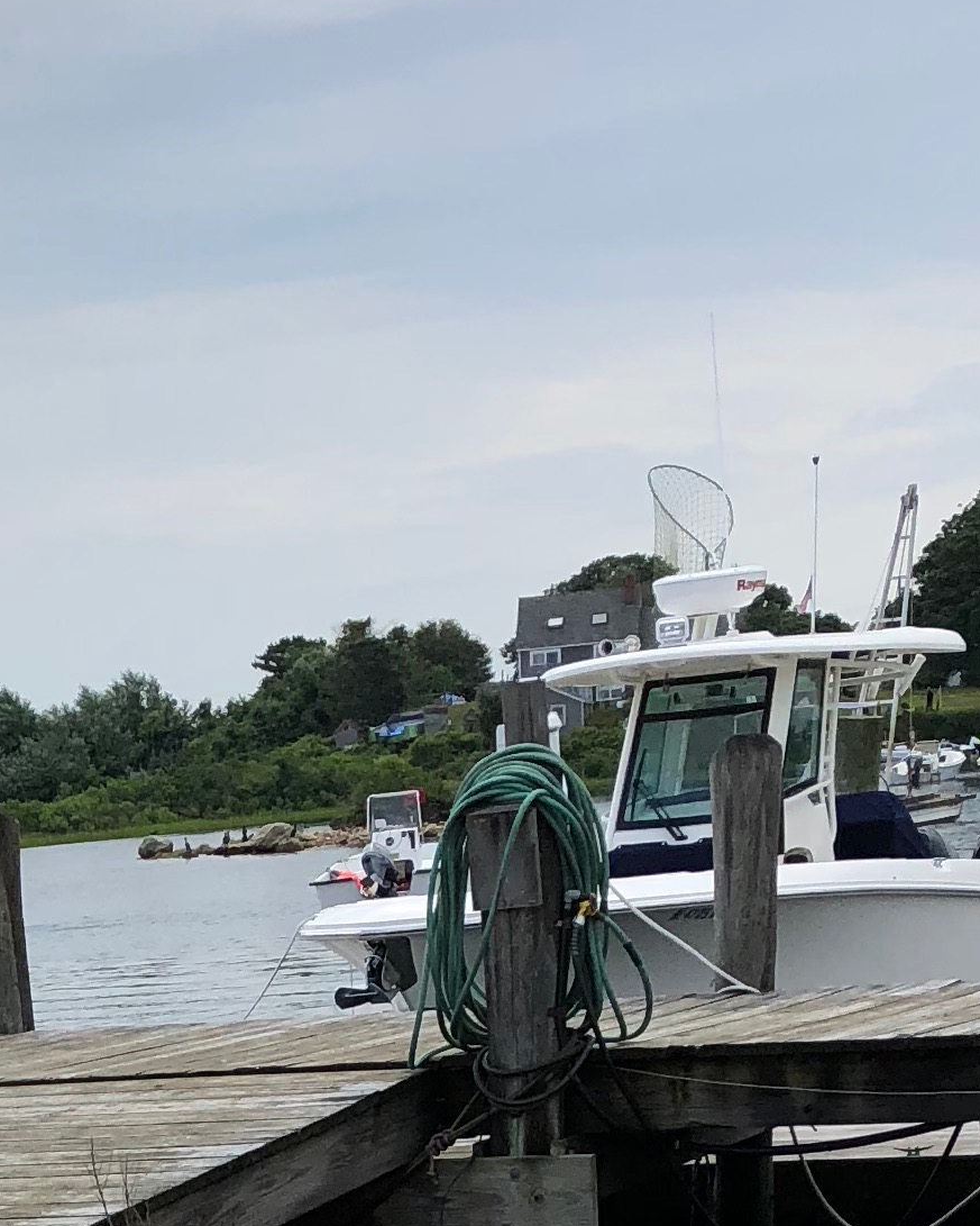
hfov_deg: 14.7
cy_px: 1806
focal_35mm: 101
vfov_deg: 17.2
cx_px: -227
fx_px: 3661
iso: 20
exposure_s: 1/1919
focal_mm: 3.99
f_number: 1.8
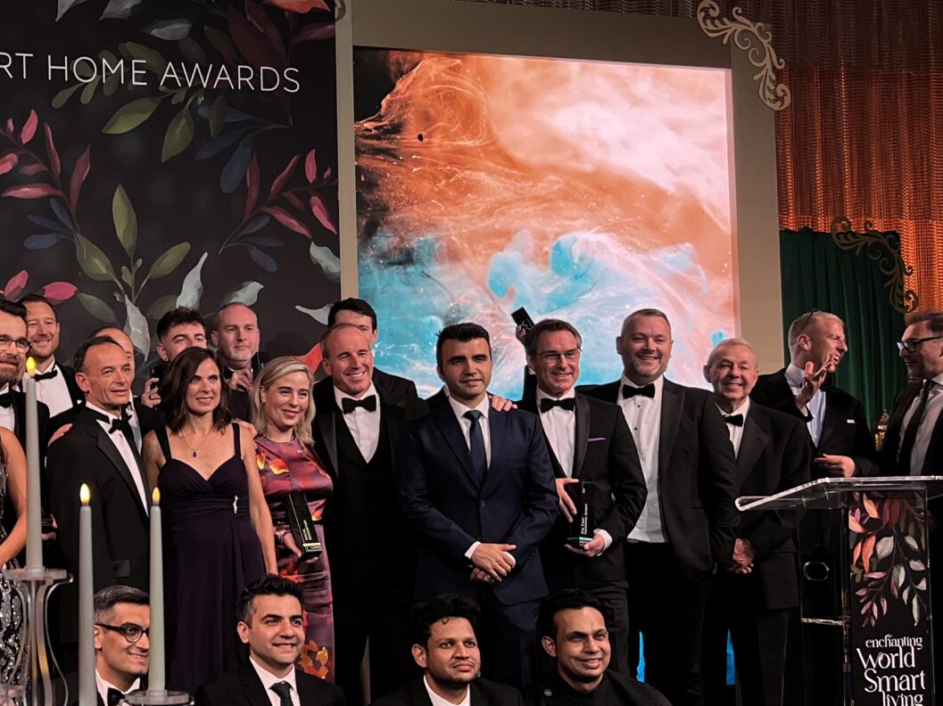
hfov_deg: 28.6
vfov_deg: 23.3
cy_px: 397
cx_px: -29
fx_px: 1716
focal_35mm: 63
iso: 80
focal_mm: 5.7
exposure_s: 1/89
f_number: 1.5
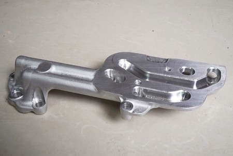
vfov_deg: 38.9
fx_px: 220
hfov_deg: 55.8
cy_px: 78
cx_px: 116
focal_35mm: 34
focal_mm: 34
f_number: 20
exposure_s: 1/40
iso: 1000
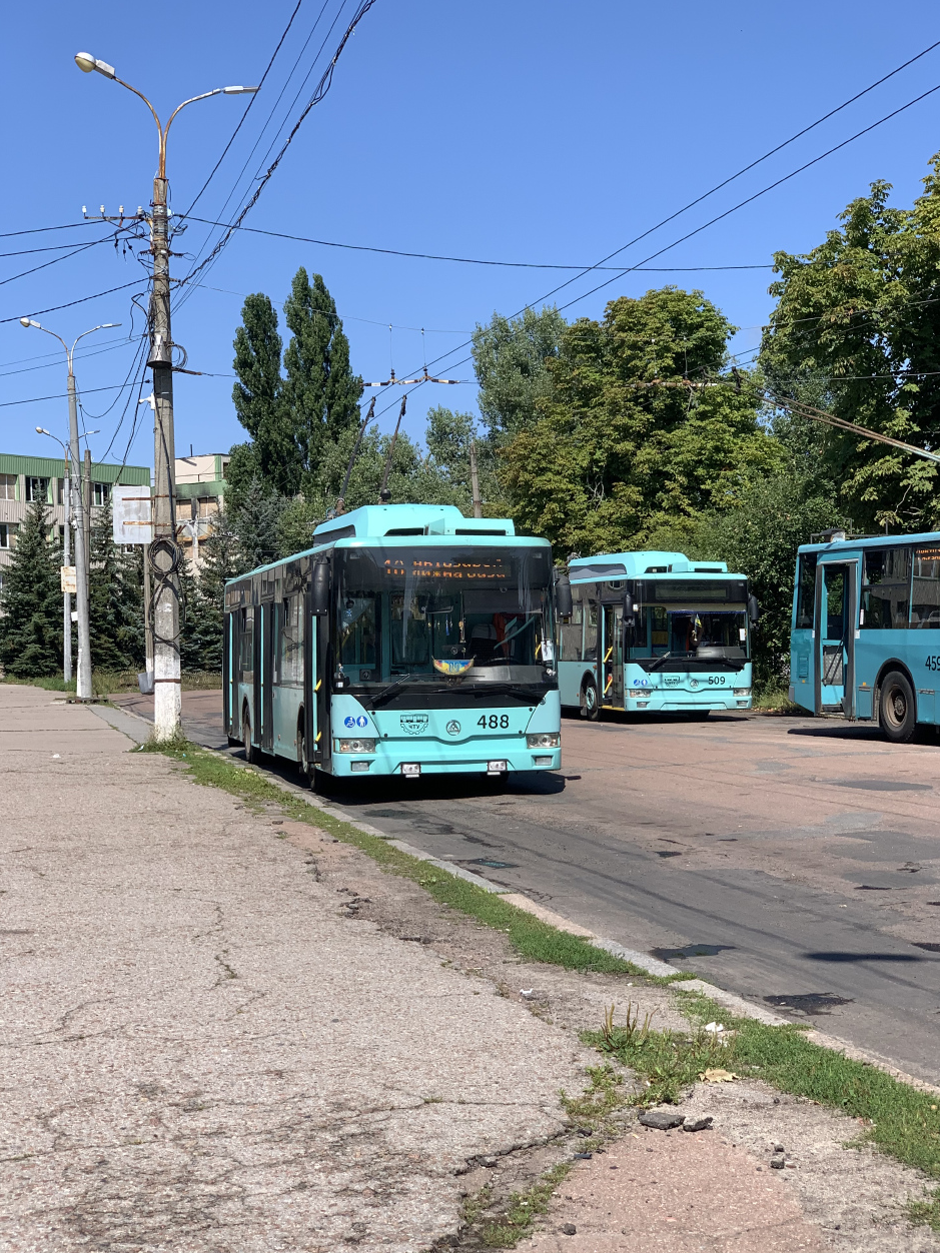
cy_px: 638
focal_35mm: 54
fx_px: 1955
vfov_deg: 35.5
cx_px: 478
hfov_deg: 27.0
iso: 16
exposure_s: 1/1043
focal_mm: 6
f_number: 2.4
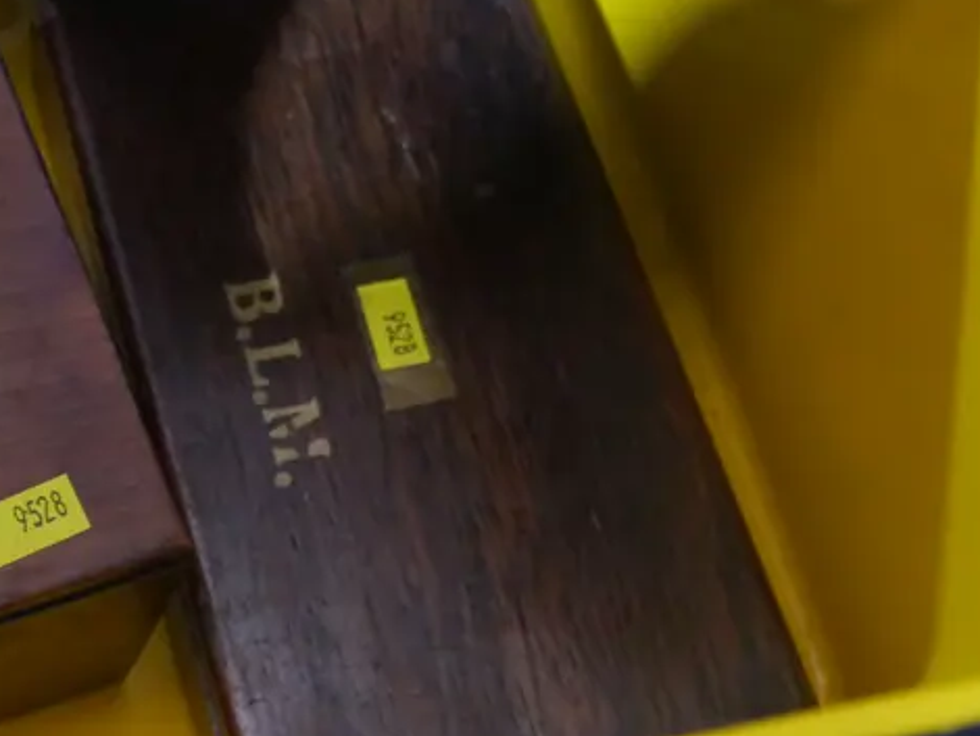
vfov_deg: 19.3
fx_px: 2096
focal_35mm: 74
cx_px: 10
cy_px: -11
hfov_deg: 25.1
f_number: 4
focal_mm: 17
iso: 2500
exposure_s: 1/60
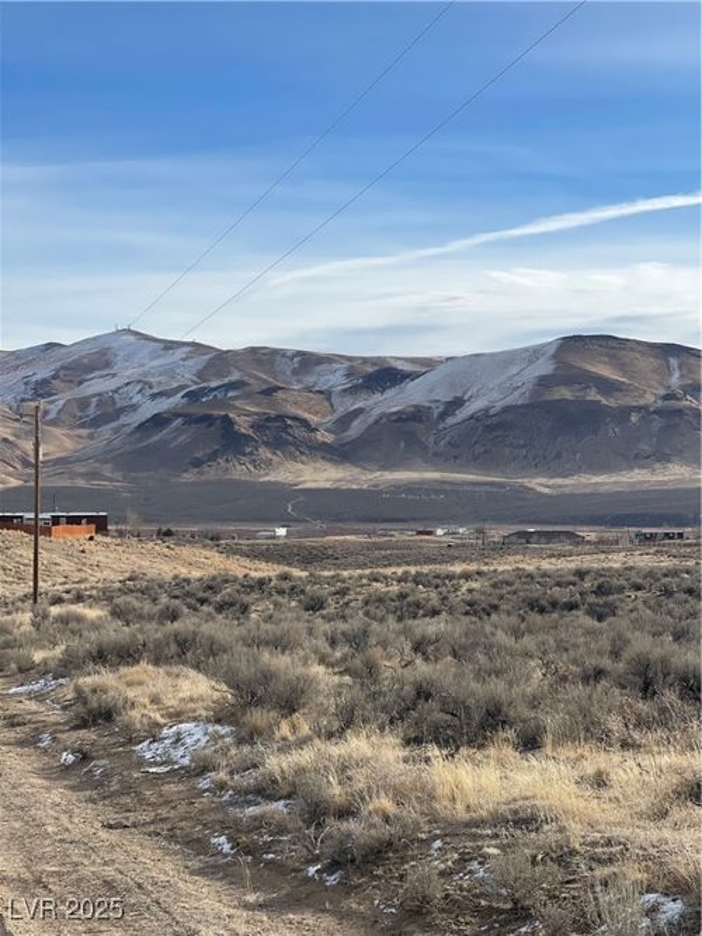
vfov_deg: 30.3
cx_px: 351
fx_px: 1731
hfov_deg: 22.9
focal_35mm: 64
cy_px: 468
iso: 20
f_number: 2.2
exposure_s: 1/1845
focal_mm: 7.5
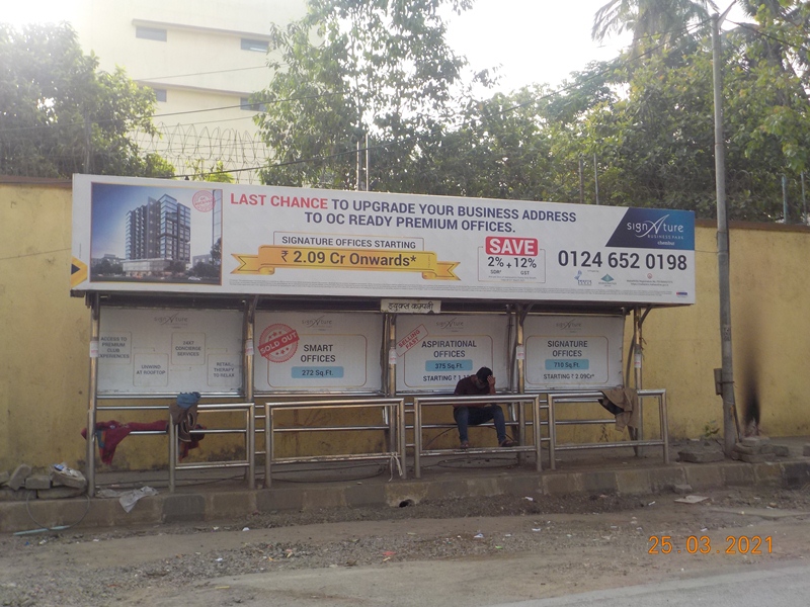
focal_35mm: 38
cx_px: 405
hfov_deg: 49.0
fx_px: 889
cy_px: 304
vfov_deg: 37.7
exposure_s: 1/200
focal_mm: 5.2
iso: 125
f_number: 3.7
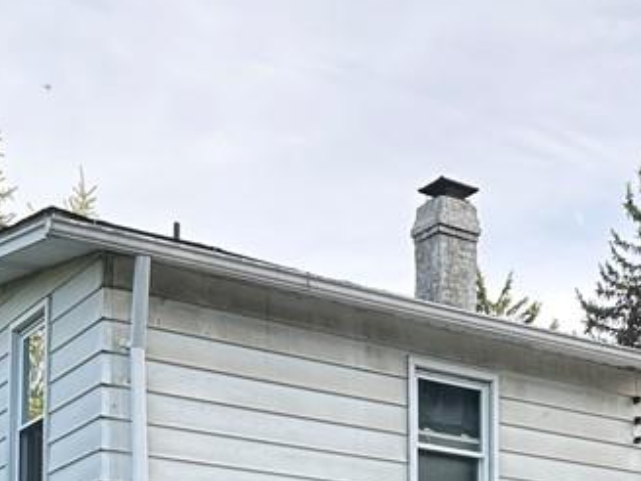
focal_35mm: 75
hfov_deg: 25.5
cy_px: 647
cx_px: 524
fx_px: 1389
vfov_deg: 18.2
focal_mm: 6.86
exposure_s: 1/659
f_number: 1.78
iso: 80
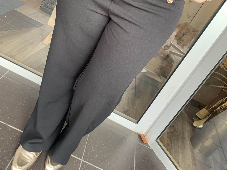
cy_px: 39
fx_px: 229
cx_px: 113
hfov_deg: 52.6
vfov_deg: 39.4
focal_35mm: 35
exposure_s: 1/66
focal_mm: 4.25
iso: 100
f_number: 1.8
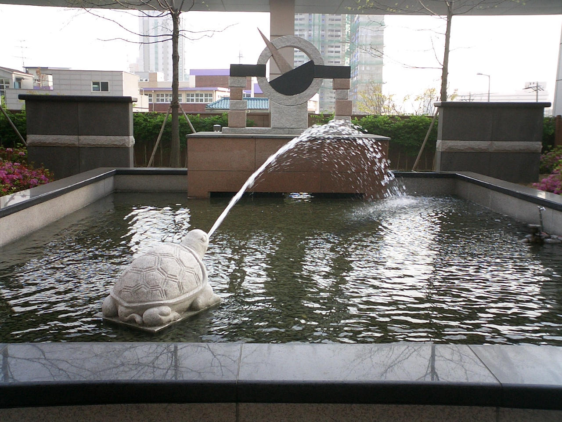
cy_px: 211
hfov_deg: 50.1
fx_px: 601
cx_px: 281
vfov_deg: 38.7
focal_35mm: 37
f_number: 3.5
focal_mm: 5.6
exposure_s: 1/80
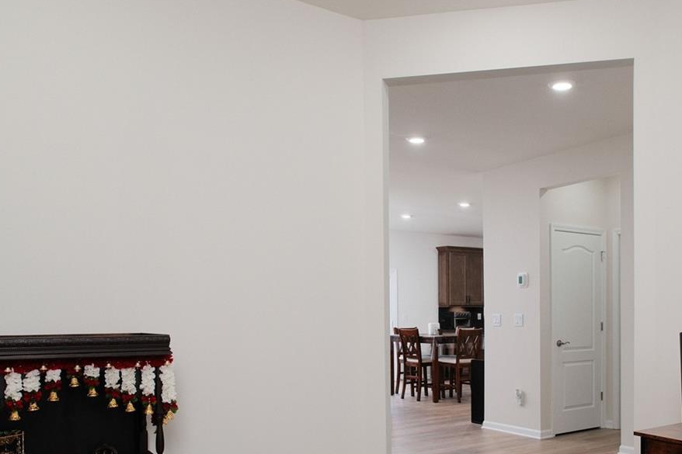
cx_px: 466
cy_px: 326
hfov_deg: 53.2
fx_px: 663
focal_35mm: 35
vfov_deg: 37.2
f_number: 6.4
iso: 800
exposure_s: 1/125
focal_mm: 10
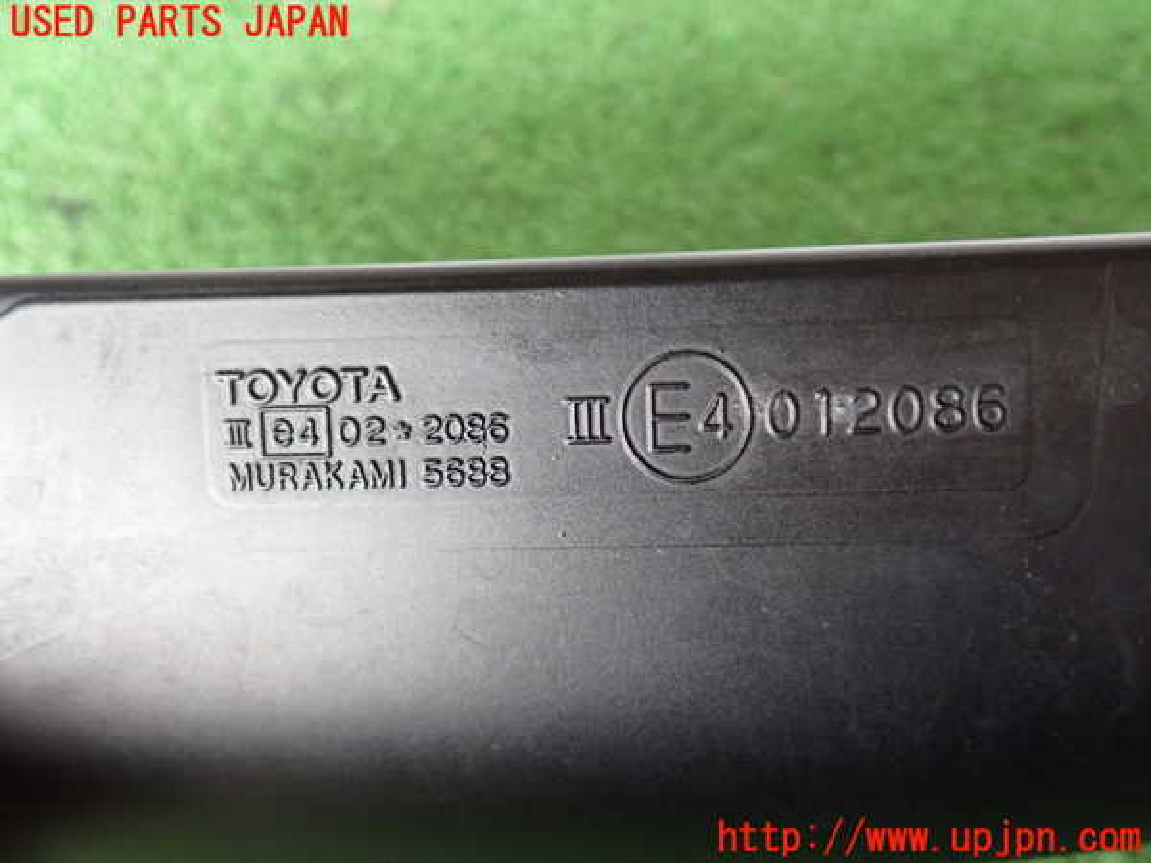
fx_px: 1197
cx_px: 576
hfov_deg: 51.4
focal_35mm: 36
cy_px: 432
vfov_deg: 39.7
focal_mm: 6.37
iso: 800
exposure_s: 1/40
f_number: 2.5
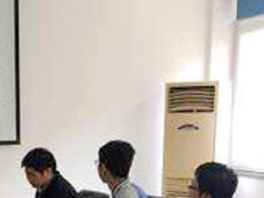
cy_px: 280
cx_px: -14
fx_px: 770
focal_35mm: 101
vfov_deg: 13.9
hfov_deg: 18.8
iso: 32
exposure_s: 1/33
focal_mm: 4.15
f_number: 2.2
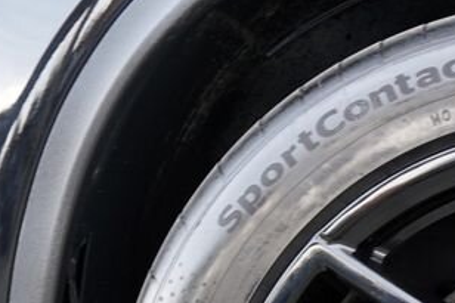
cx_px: 570
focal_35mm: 83
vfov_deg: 15.0
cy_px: 476
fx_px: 1048
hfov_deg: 22.3
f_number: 2.8
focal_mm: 25
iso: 125
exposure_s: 1/30
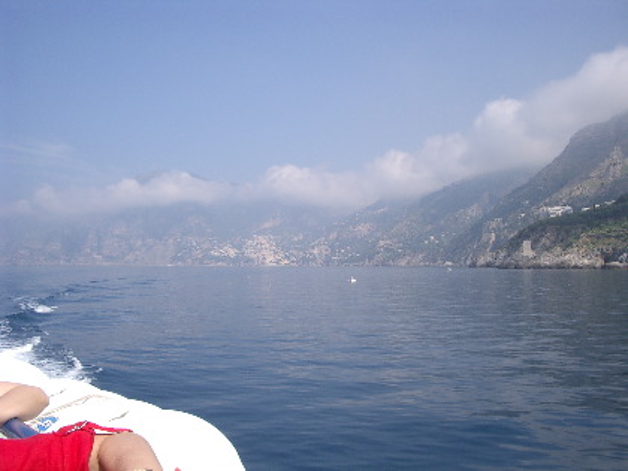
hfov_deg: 52.6
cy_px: 236
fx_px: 635
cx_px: 314
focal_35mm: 35
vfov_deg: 40.7
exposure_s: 1/500
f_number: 4.3
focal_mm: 5.8
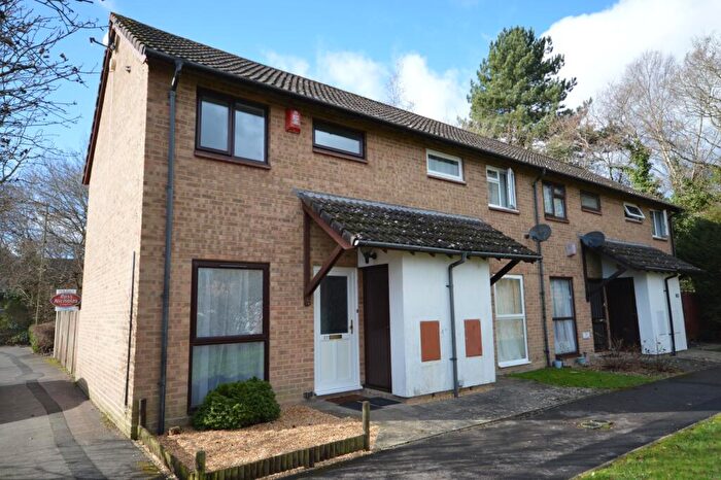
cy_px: 240
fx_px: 450
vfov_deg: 56.1
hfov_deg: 77.3
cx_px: 360
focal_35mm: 22
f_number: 5
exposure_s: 1/160
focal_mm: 15
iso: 100
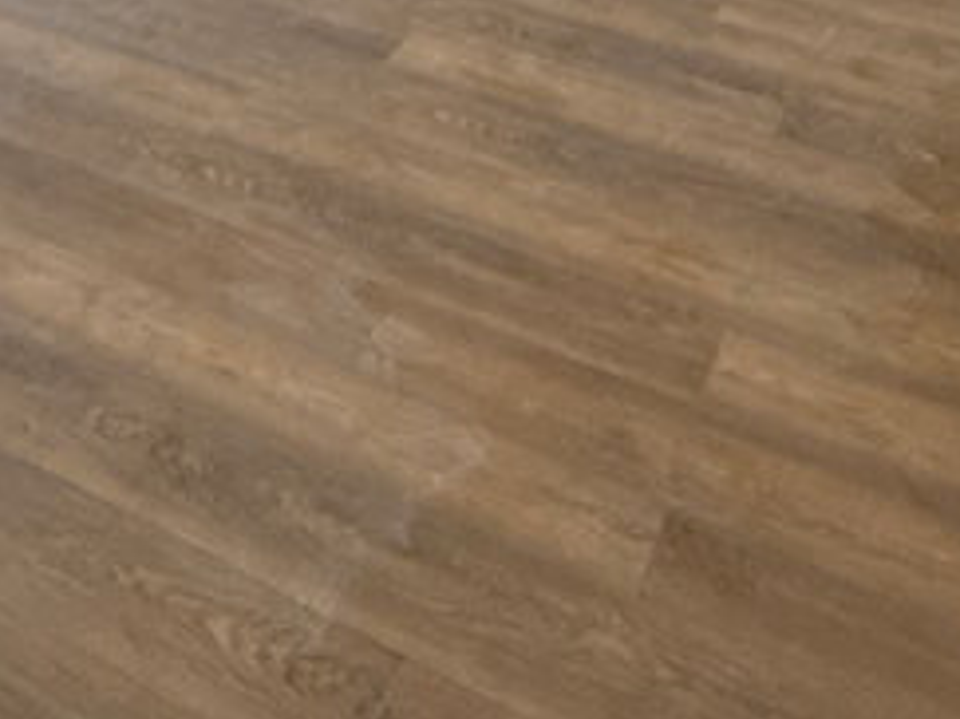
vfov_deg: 20.2
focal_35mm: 59
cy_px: -446
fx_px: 1635
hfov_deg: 30.9
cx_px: 55
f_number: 2.2
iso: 125
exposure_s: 1/120
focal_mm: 2.22
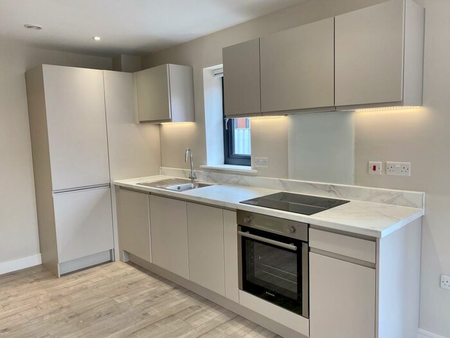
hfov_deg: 67.3
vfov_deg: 53.1
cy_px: 169
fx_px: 338
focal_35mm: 26
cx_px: 225
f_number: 1.8
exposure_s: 1/121
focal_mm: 4.25
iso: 100
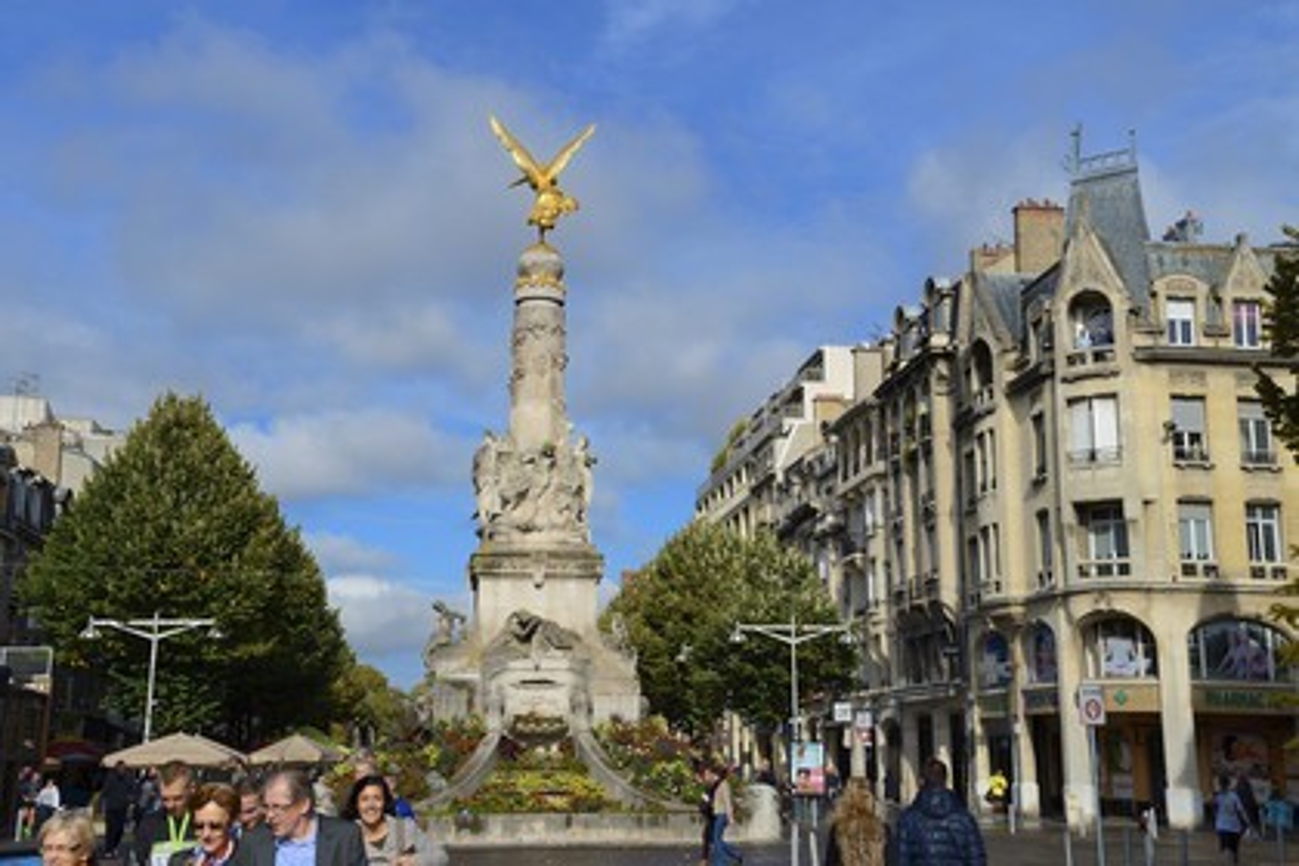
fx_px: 1624
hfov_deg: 43.6
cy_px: 433
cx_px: 650
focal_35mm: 45
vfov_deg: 29.9
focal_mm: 45
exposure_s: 1/250
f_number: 14
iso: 200
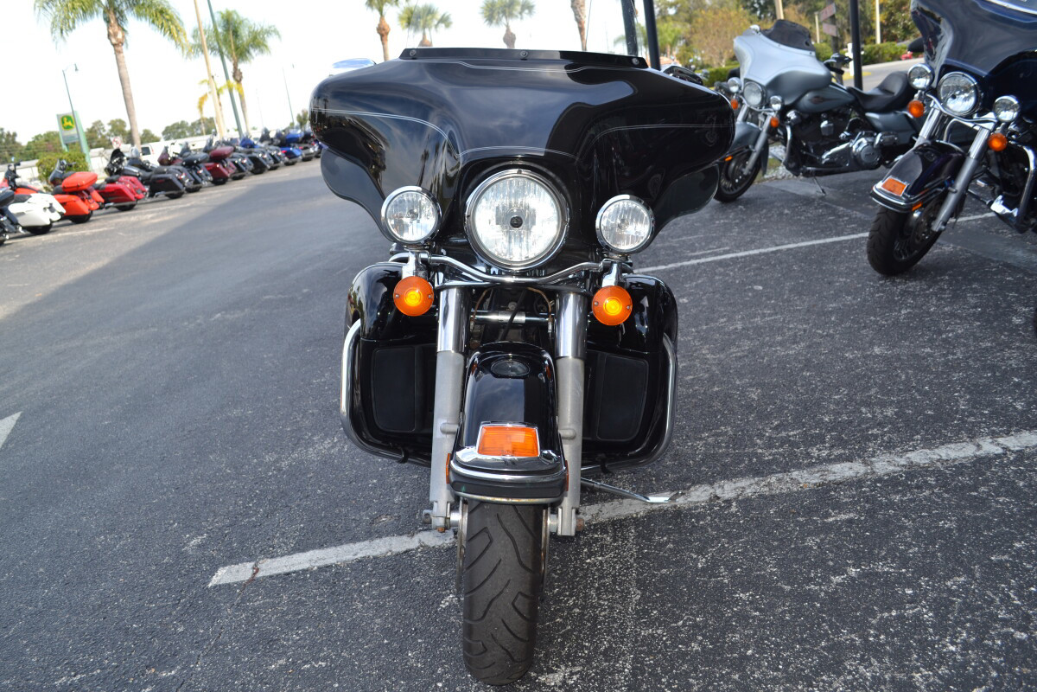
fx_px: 864
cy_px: 346
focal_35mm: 30
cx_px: 518
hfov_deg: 61.9
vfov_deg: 43.6
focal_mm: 20
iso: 100
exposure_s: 1/200
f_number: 5
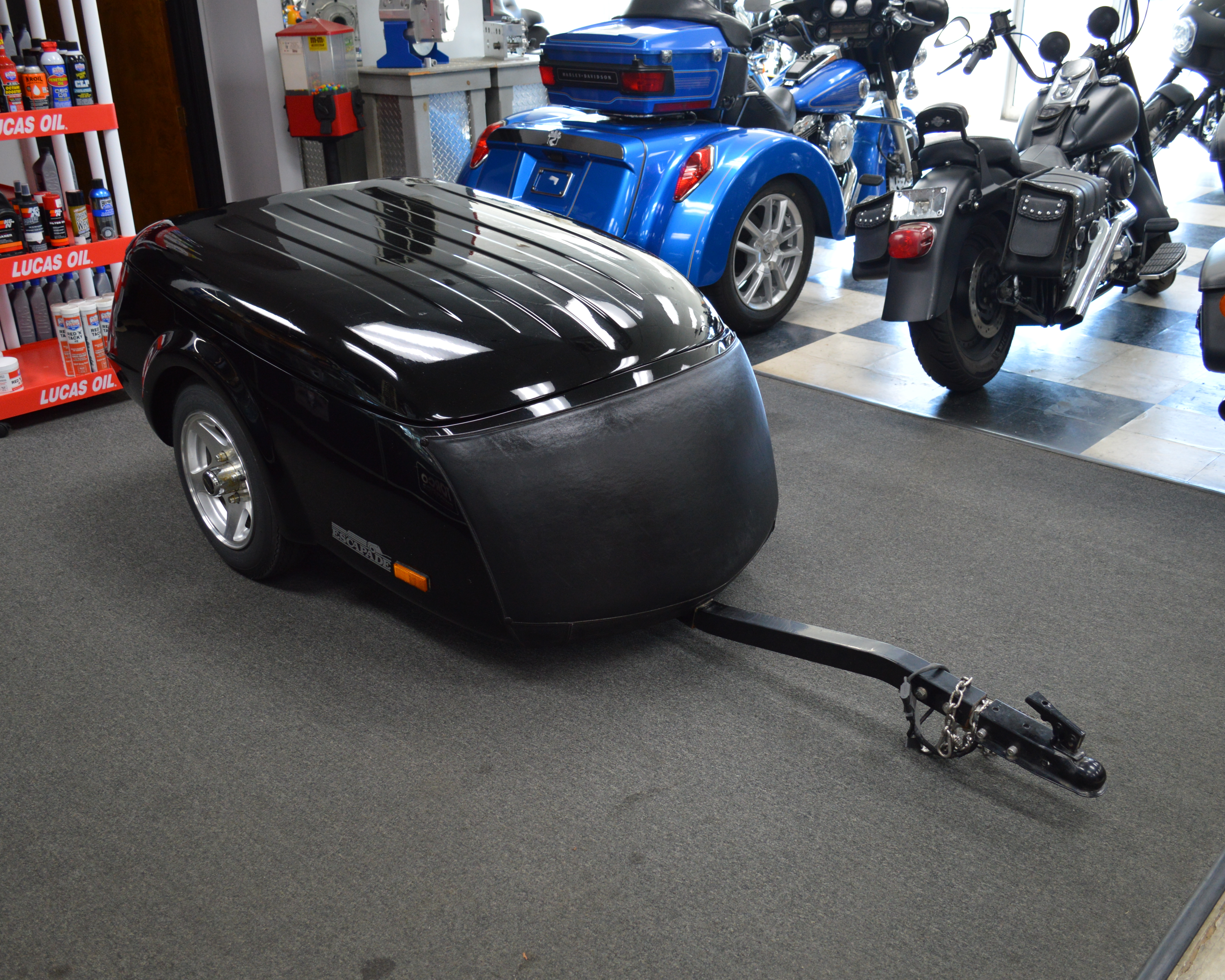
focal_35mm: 31
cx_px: 613
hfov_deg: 57.2
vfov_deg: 47.1
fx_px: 1124
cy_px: 495
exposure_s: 1/60
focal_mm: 18
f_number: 3.5
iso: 450
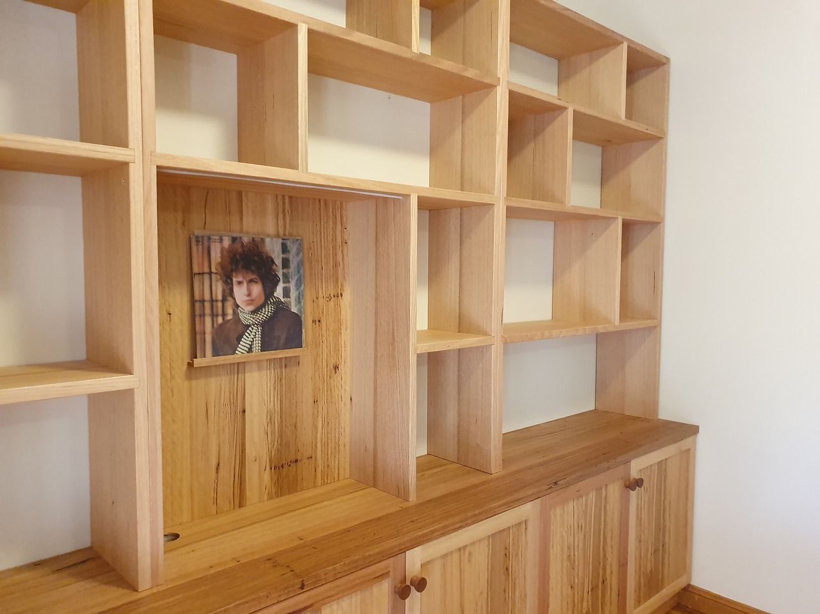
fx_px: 616
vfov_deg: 53.0
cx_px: 410
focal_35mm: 26
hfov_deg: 67.3
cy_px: 307
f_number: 2.4
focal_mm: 4.32
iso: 800
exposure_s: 1/50
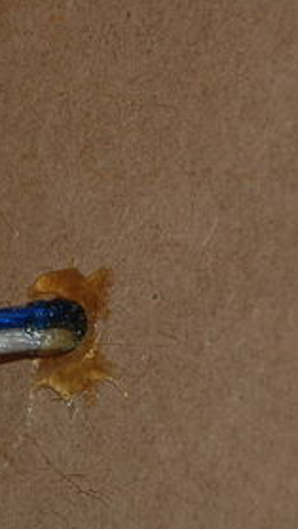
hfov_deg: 6.1
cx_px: 21
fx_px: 2783
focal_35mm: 198
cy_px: 337
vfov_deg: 10.9
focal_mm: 55
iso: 400
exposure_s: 1/60
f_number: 5.6
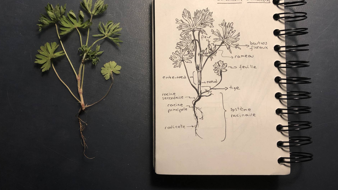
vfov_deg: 37.7
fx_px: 278
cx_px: 170
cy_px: 83
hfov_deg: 62.6
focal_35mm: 31
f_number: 1.8
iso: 40
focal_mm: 3.99
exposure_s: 1/25
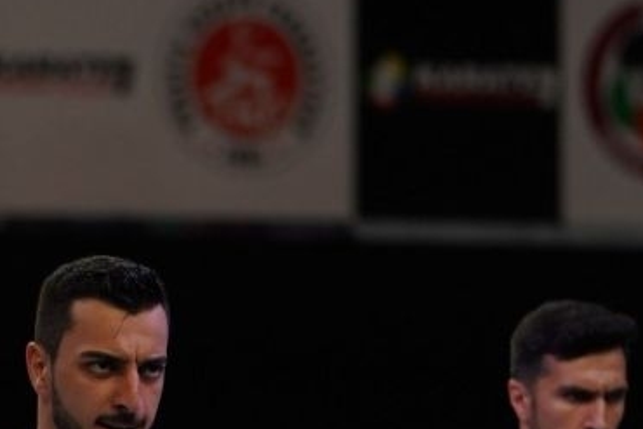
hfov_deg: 3.5
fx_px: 10417
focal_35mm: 583
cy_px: 825
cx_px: -301
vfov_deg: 2.4
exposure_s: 1/1000
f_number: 2.8
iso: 500
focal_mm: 120
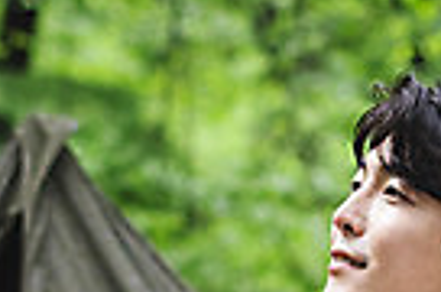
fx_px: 2701
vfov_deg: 6.1
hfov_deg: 9.3
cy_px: 399
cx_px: 169
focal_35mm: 221
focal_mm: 50
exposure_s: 1/320
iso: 800
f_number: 2.5
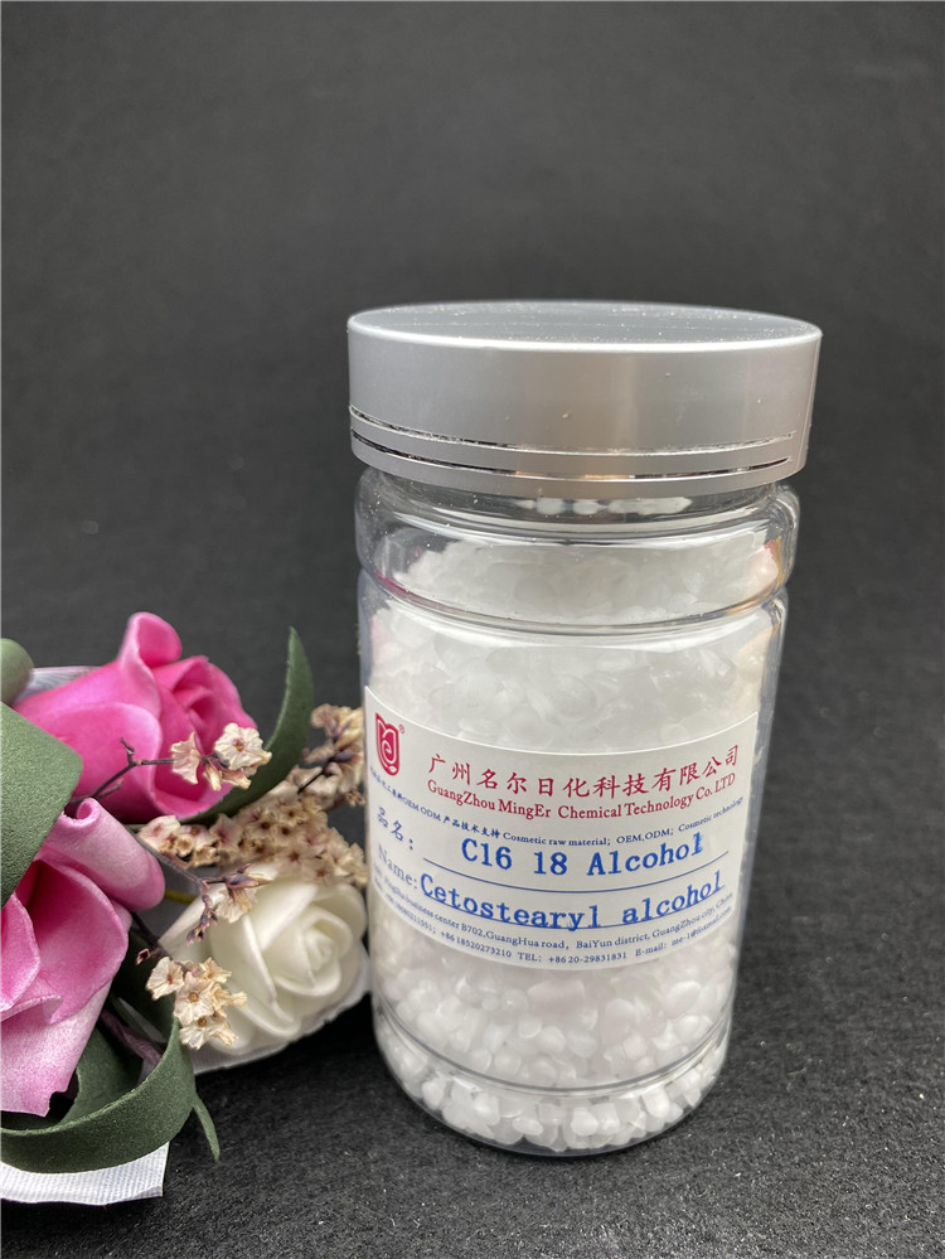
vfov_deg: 67.3
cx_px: 472
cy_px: 630
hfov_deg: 53.1
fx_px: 946
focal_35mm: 26
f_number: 1.8
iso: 50
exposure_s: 1/100
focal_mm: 4.25
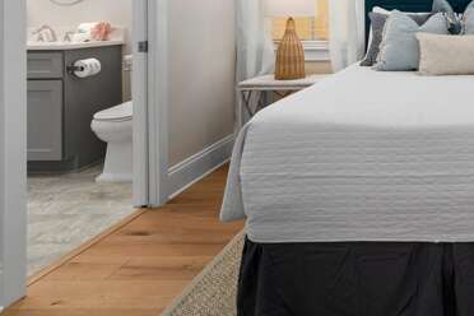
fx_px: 433
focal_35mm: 33
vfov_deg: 36.6
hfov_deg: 48.1
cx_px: 468
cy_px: 10
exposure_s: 1/8
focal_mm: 15.9
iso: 400
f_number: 8
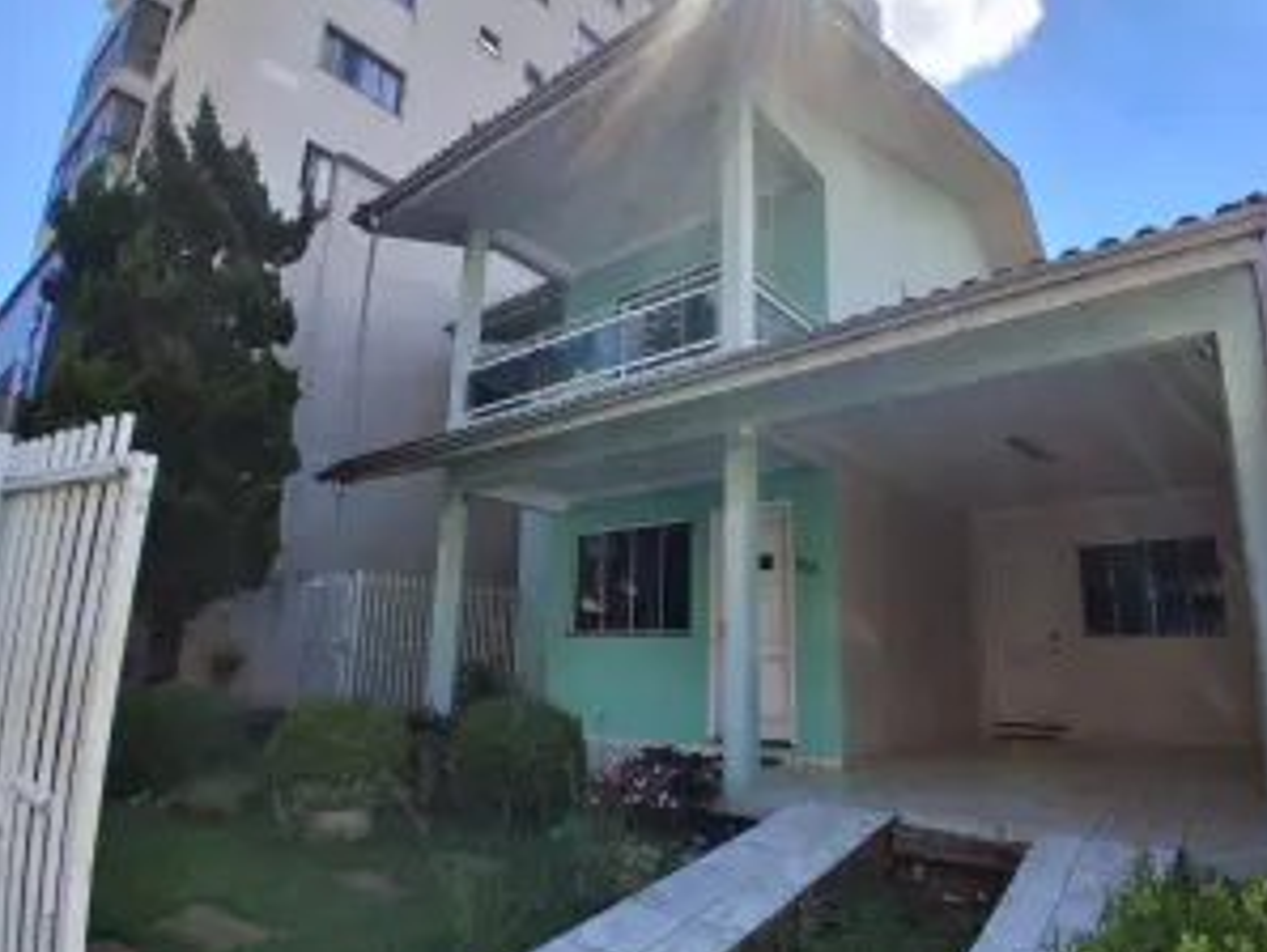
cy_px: 482
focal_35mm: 20
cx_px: 668
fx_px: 733
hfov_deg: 81.6
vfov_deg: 66.0
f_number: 2.2
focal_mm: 1.4
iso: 50
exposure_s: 1/886
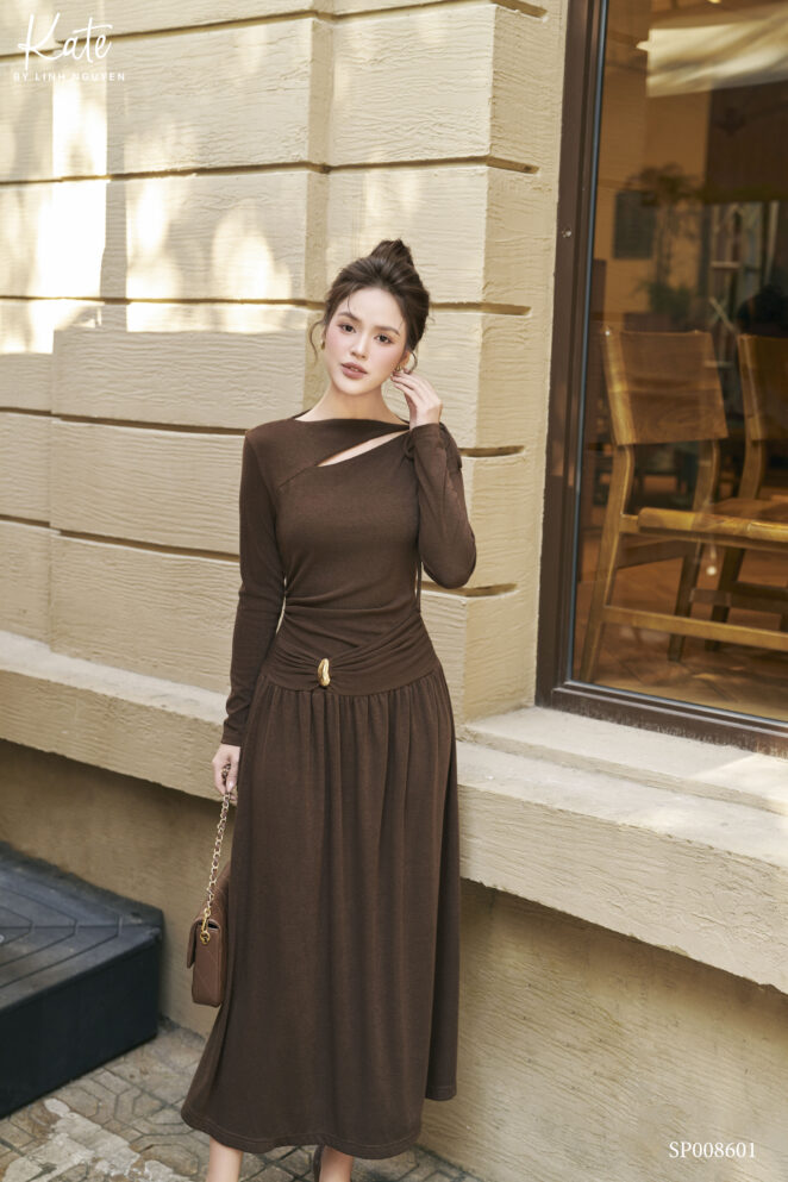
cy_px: 591
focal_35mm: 50
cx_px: 394
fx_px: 1642
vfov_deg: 39.6
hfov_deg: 27.0
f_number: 2.8
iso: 400
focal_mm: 50
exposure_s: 1/250
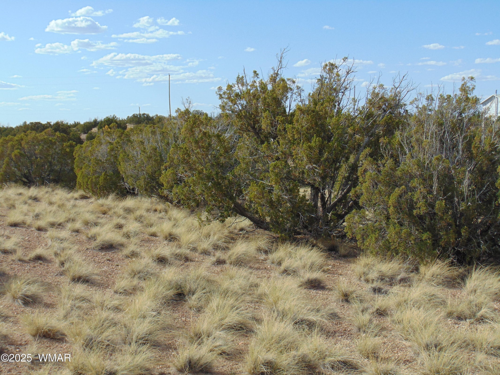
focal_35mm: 71
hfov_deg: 27.4
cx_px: 250
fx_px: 1026
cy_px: 188
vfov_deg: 20.7
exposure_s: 1/160
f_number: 9.6
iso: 80
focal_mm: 12.8
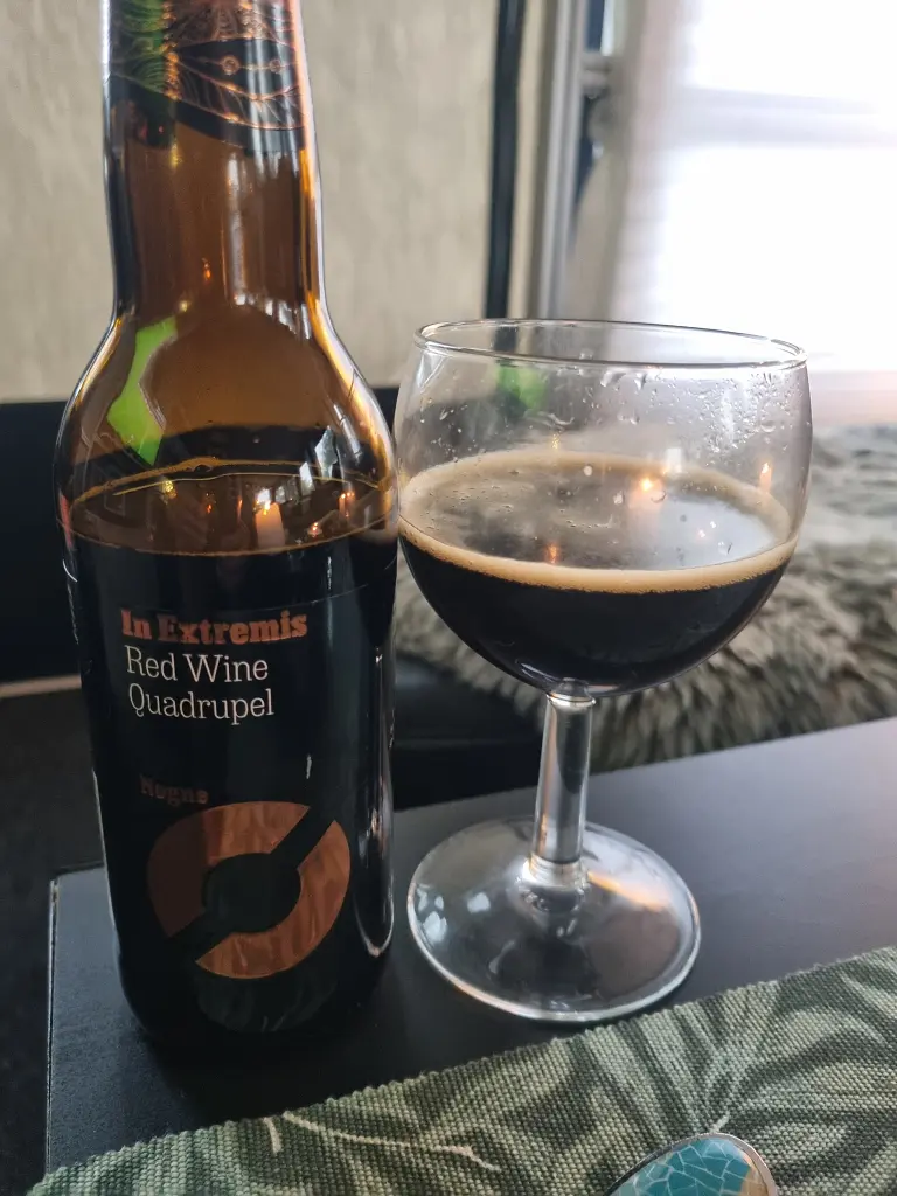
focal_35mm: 26
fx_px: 898
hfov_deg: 53.1
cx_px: 448
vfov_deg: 67.3
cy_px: 598
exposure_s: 1/50
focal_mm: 5.4
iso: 800
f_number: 1.8
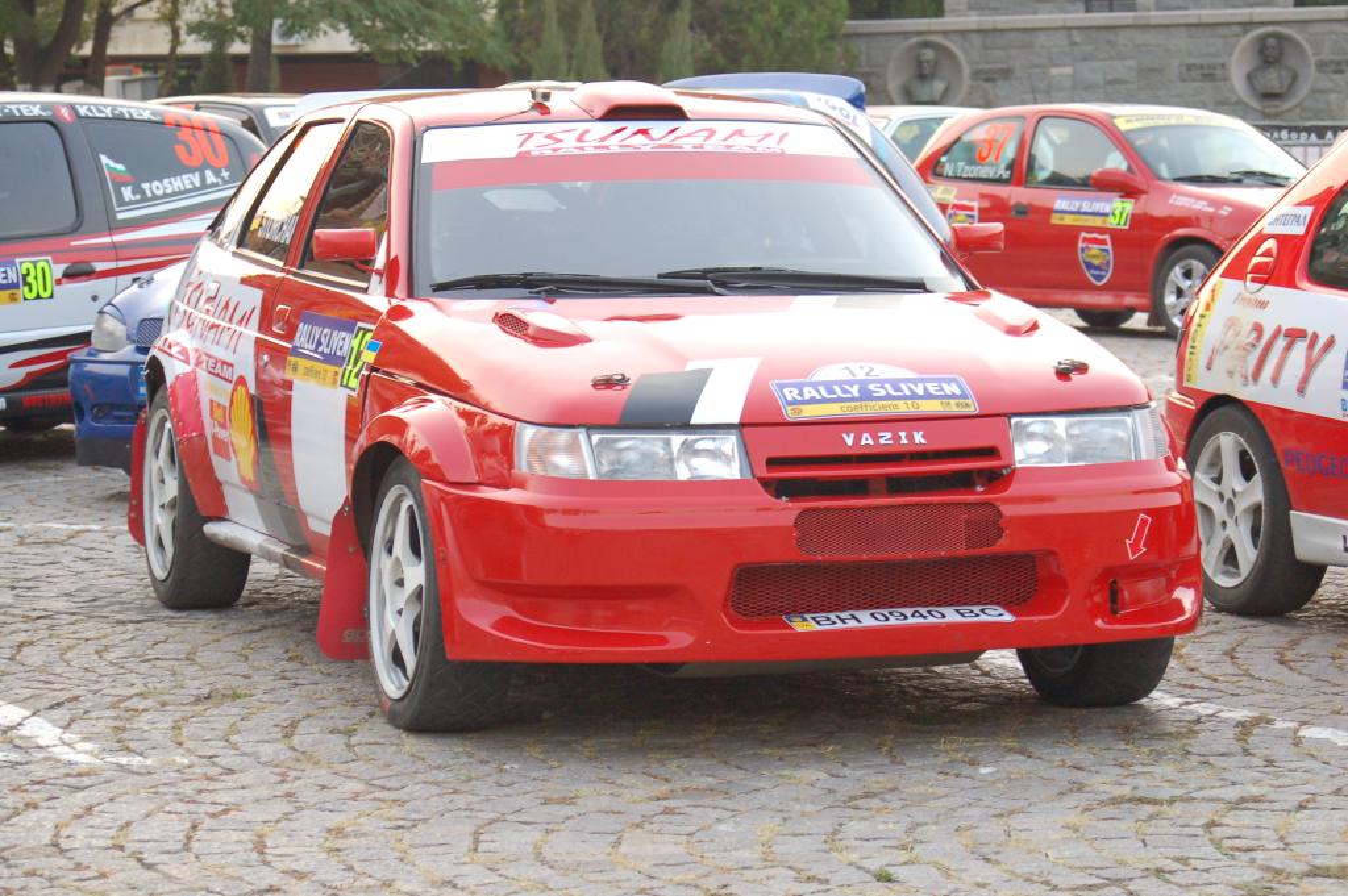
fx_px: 4490
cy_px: 448
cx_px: 674
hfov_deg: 17.1
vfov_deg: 11.4
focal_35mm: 120
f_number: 6.3
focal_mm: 80
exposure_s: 1/20
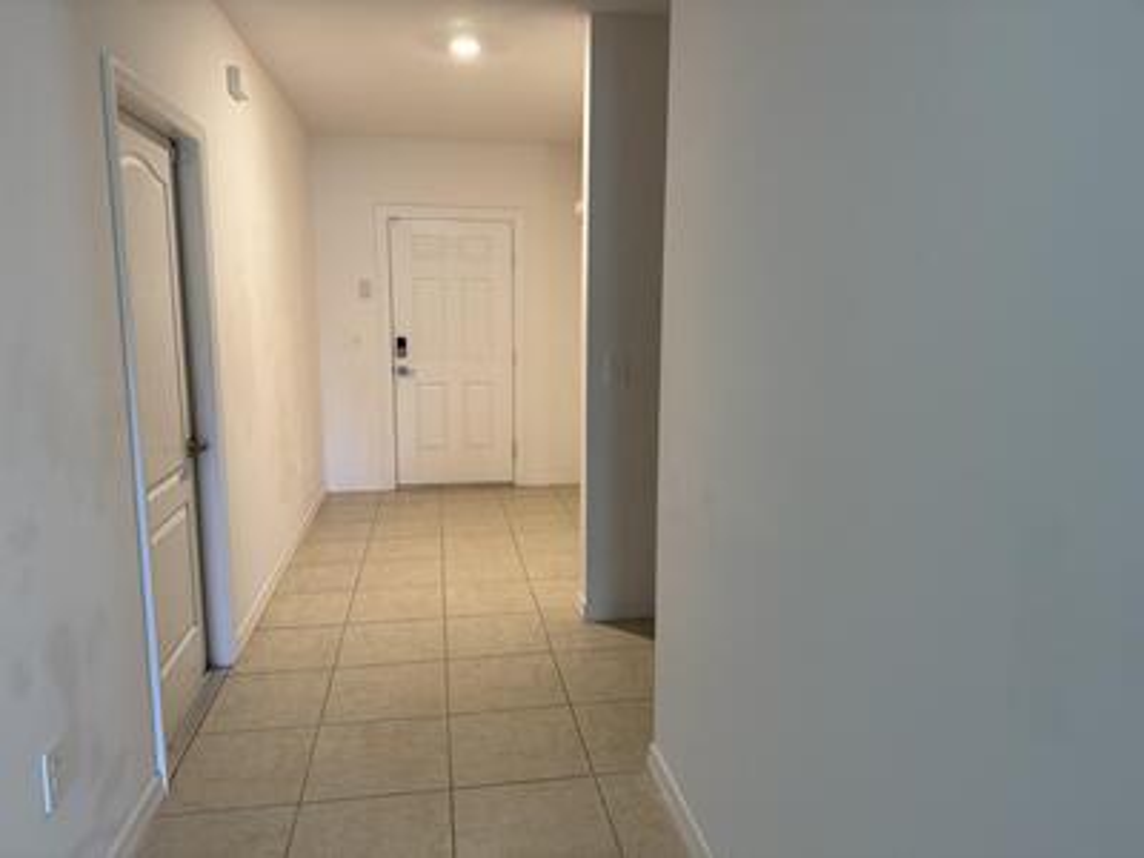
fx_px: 793
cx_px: 572
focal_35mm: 24
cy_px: 429
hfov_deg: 71.6
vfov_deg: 56.8
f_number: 1.78
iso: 160
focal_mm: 6.76
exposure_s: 1/60
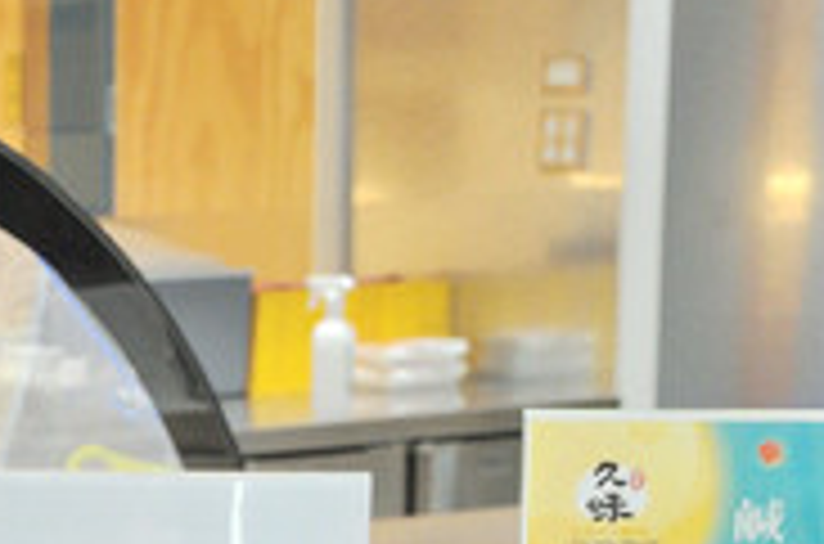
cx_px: -540
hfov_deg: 14.0
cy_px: 627
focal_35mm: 134
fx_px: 3059
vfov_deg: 10.0
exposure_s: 1/80
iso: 1600
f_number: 5.6
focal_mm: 35
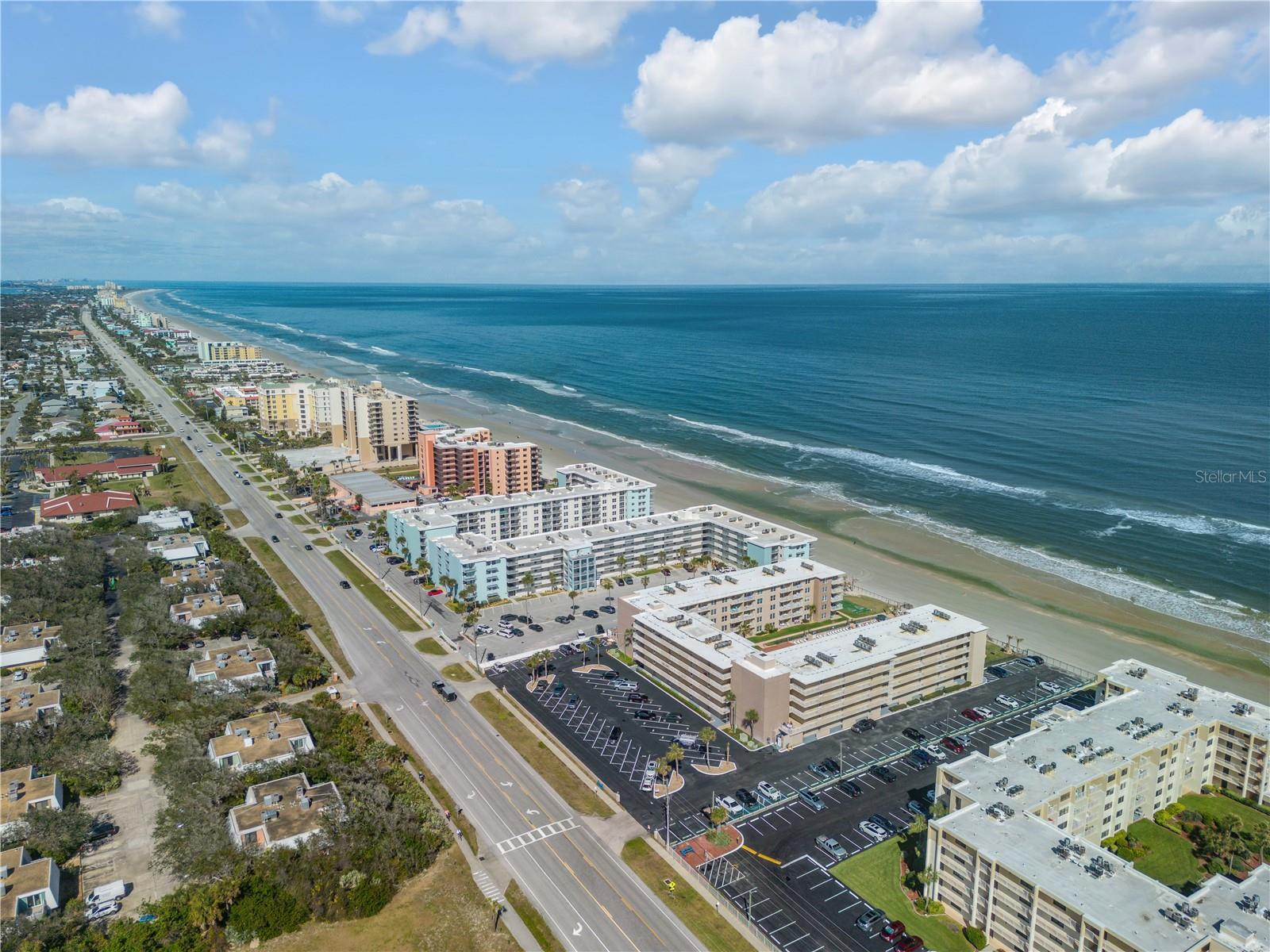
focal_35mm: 24
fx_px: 881
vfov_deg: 56.8
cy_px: 476
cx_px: 635
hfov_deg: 71.6
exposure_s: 1/1500
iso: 100
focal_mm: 6.72
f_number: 1.7
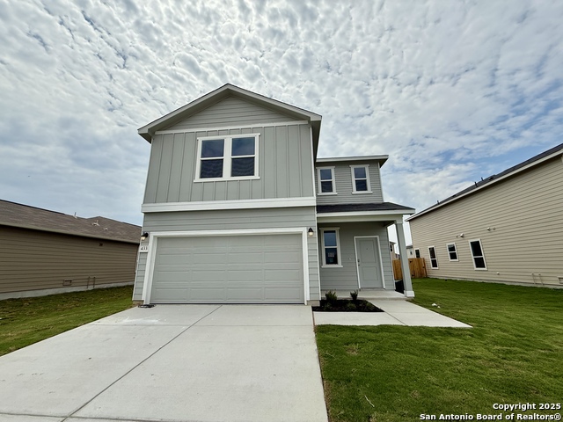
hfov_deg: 102.1
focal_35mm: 14
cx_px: 282
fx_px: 228
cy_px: 211
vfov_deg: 85.7
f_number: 2.2
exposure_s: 1/3891
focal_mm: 2.22
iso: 50
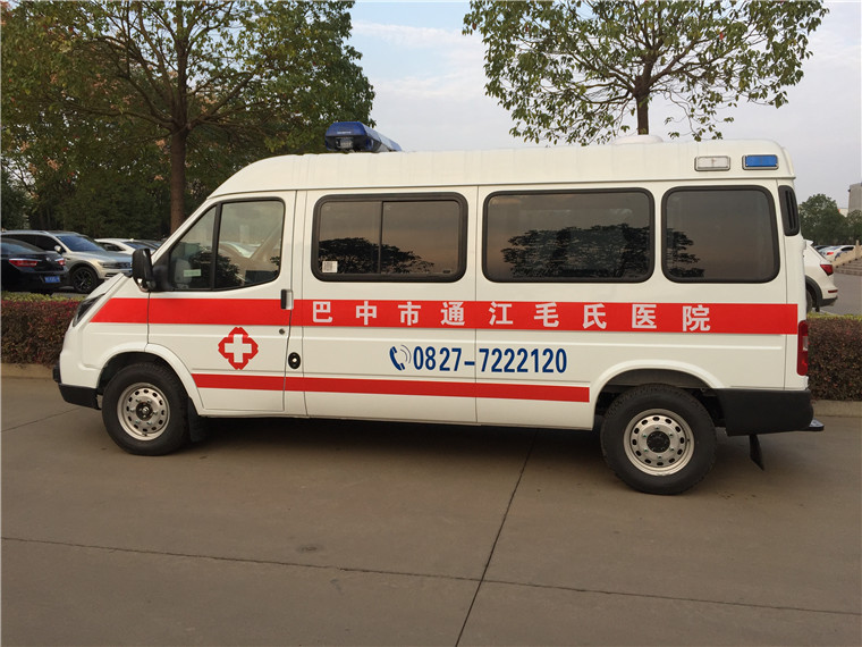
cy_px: 324
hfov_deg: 61.7
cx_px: 431
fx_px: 722
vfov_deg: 48.2
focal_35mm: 29
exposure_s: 1/421
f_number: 2.2
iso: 32
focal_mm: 4.15
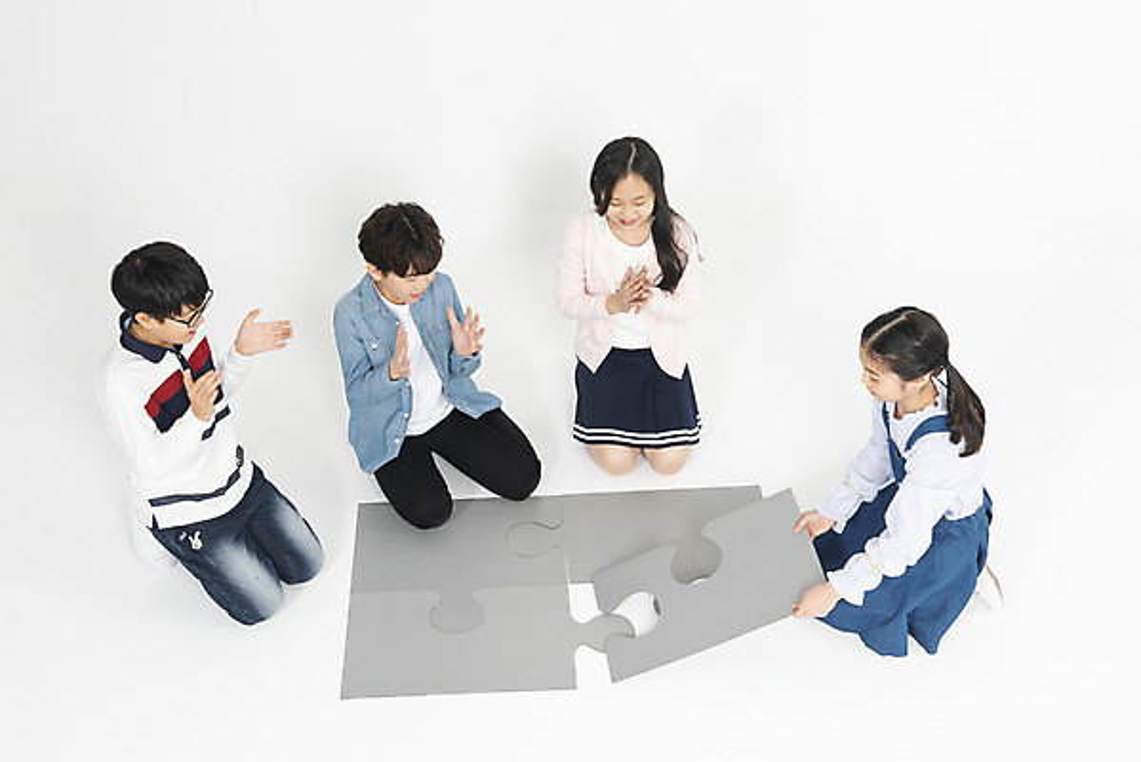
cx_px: 570
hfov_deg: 50.7
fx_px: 1205
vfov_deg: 35.1
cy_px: 381
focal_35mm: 38
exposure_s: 1/125
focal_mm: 38
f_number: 18
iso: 100
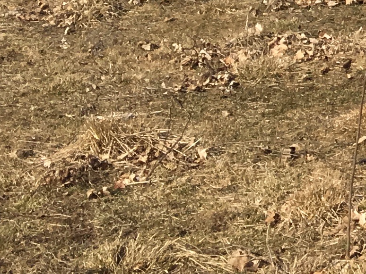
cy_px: -284
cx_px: 884
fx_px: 1597
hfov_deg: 11.0
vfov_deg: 9.2
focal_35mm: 151
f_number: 2.2
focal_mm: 4.15
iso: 25
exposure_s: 1/2404
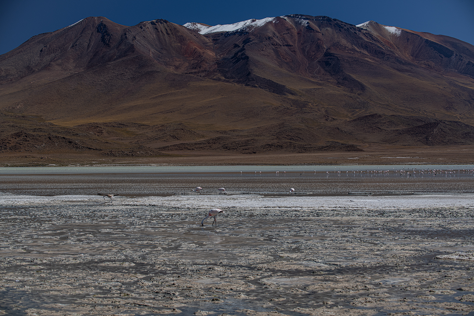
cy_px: 158
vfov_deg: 19.5
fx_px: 922
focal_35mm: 70
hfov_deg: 28.8
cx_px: 237
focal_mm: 70
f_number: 7.1
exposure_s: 1/200
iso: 100
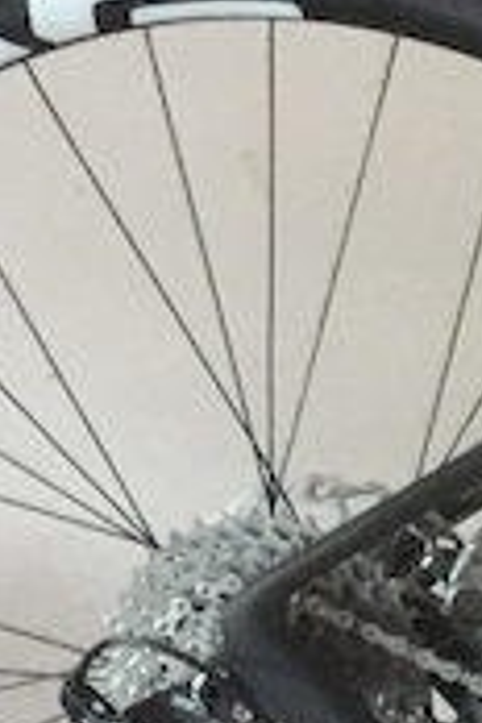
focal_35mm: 178
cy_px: 644
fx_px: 3575
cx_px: 1587
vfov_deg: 11.5
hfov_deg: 6.8
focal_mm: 4.15
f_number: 2.2
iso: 160
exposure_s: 1/15
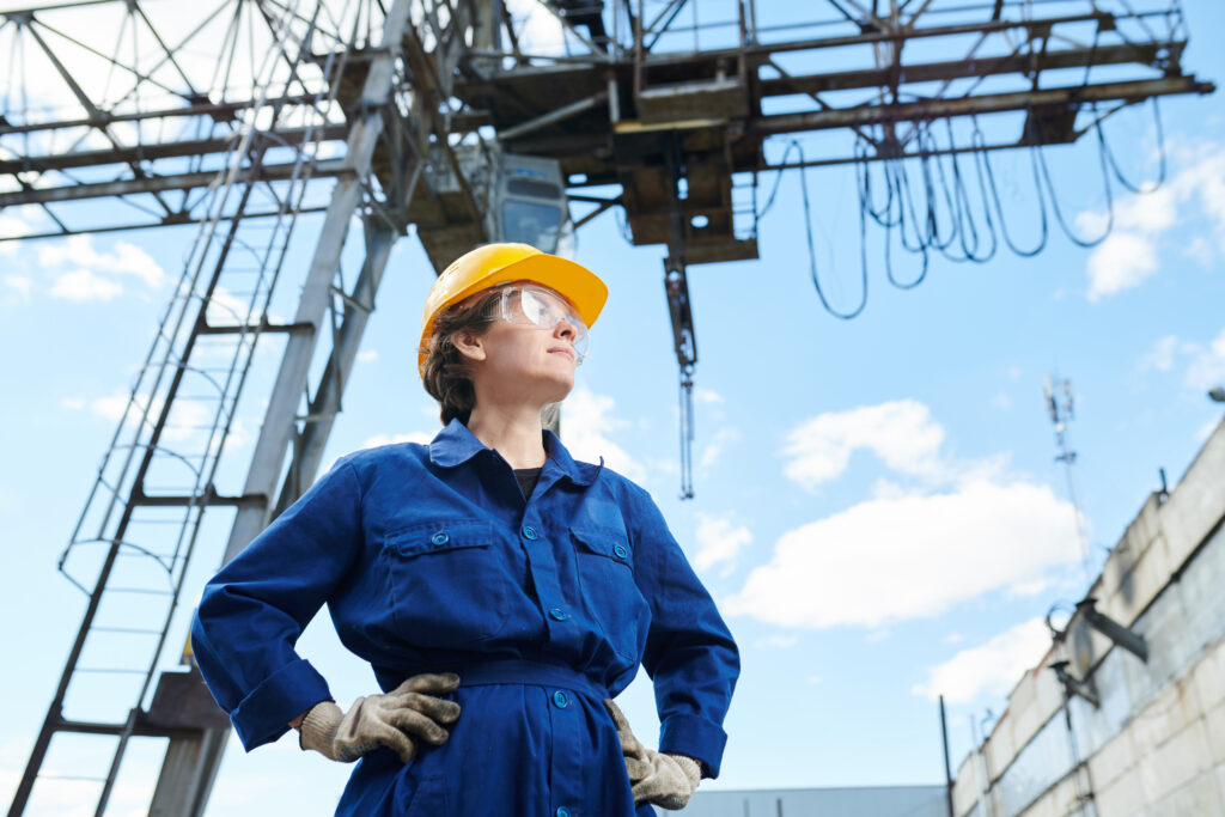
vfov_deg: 37.9
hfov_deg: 54.4
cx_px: 612
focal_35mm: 35
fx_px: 1191
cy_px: 408
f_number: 4.5
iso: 64
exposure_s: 1/200
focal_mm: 35
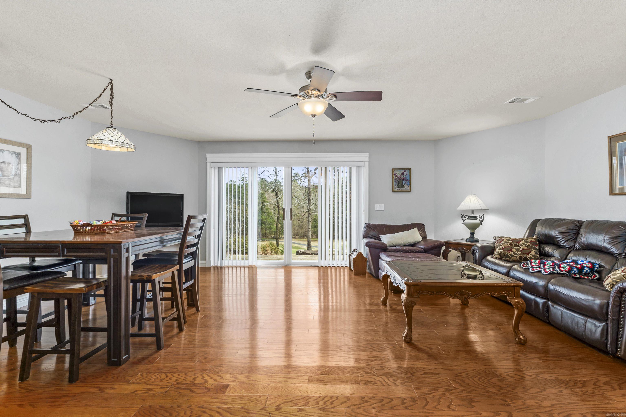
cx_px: 313
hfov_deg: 93.3
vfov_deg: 70.4
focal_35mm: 17
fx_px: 296
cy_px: 208
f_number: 8
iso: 400
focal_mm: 17
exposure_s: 1/5
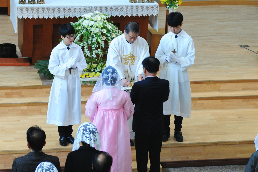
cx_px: 129
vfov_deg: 9.1
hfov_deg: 13.7
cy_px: 86
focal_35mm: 150
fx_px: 1074
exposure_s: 1/80
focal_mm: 100
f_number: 4
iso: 800
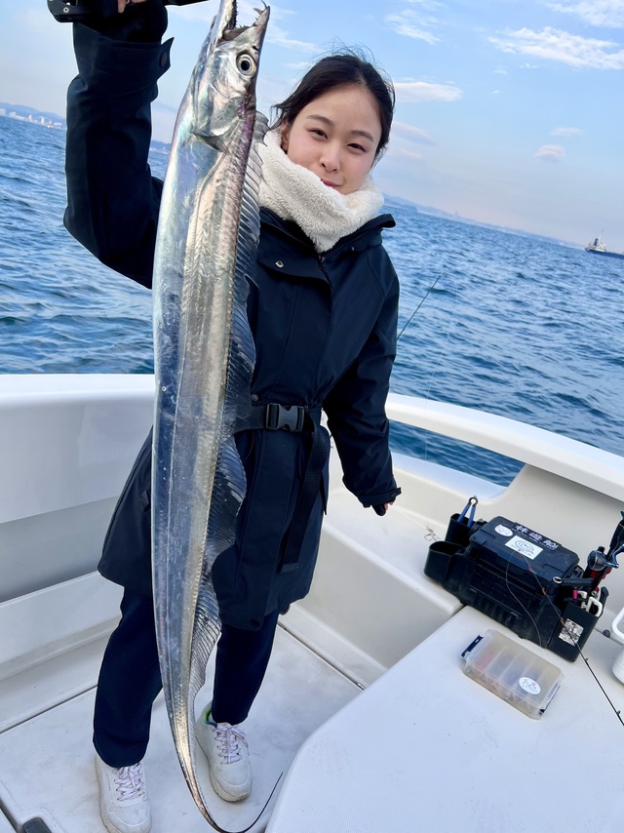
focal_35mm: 26
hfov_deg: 53.0
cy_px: 416
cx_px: 312
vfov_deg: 67.3
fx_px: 625
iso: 50
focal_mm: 5.7
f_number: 1.5
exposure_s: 1/1038
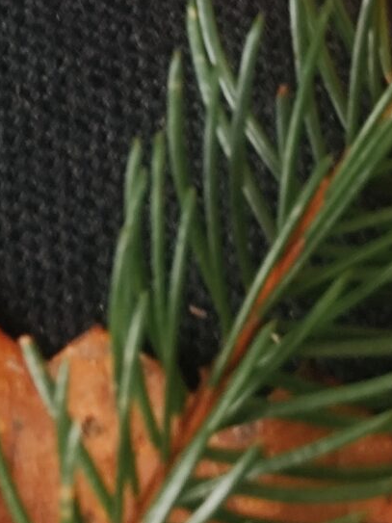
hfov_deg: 6.8
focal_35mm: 217
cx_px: -112
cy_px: -688
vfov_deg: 8.4
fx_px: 3278
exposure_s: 1/25
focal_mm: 6.19
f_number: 1.65
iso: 200
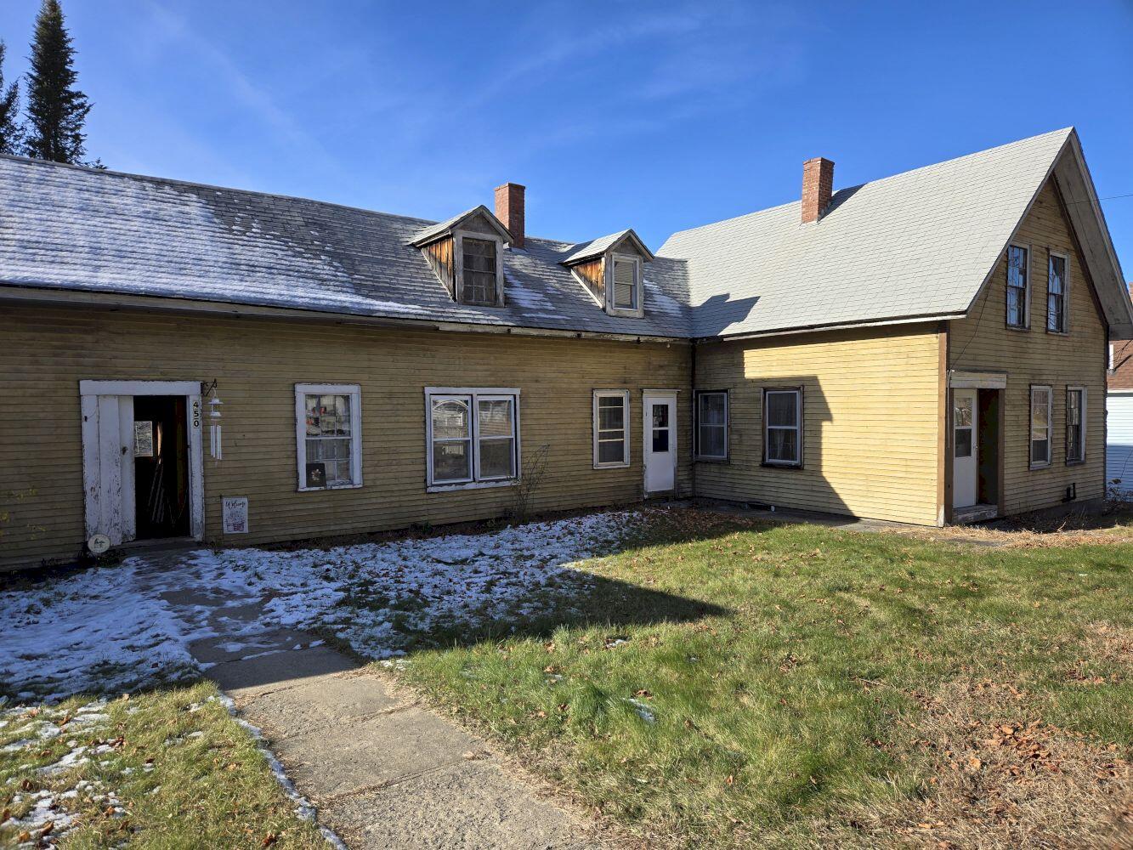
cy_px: 425
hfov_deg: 73.9
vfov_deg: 58.9
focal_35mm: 23
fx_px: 753
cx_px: 566
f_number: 1.8
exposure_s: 1/1189
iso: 25
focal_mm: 5.4
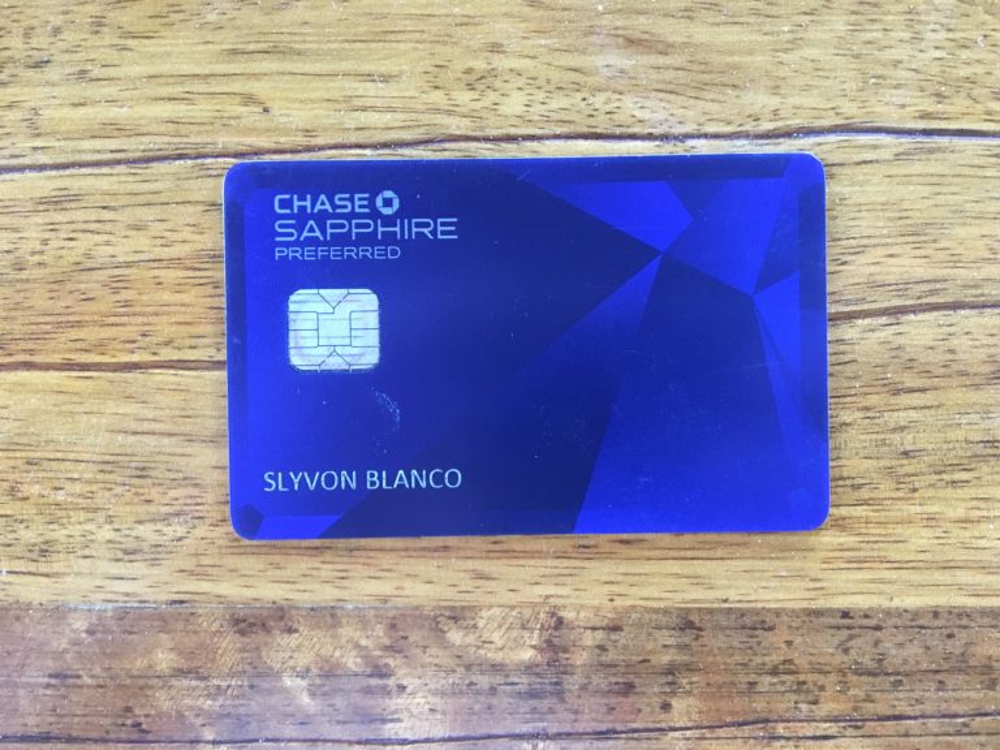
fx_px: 838
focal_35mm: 29
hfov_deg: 61.7
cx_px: 500
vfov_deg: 48.2
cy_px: 375
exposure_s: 1/30
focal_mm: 4.15
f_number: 2.2
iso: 160
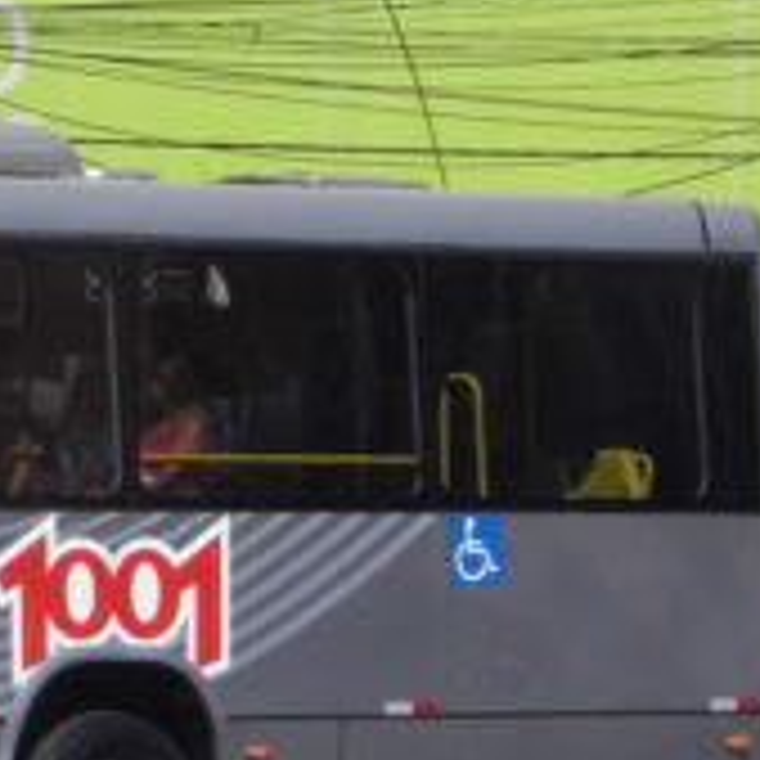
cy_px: 157
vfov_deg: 4.1
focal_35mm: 427
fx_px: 10606
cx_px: -634
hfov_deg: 4.1
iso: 100
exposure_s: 1/1000
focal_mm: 19
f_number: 4.5
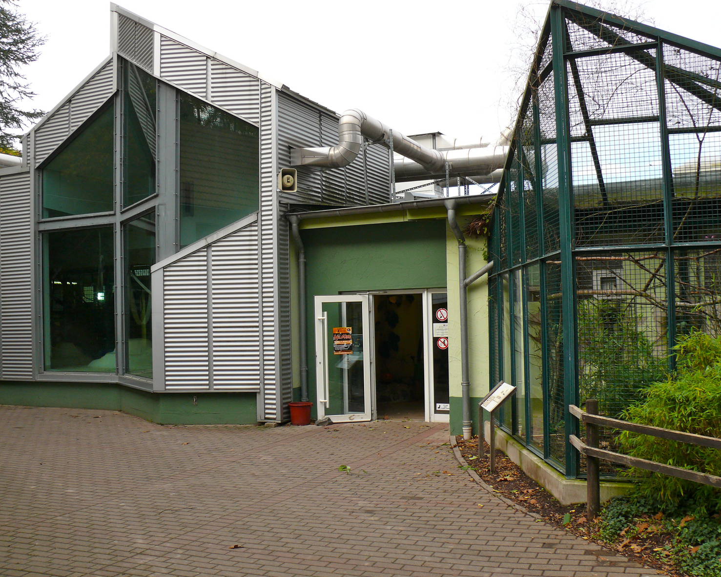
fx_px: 790
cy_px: 286
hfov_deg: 49.1
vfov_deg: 40.1
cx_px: 367
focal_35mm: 37
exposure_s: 1/200
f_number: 4
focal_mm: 7.4
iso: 100
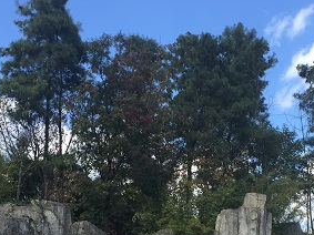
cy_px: 253
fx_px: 607
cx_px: 194
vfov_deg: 20.9
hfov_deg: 28.9
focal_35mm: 67
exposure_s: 1/694
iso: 32
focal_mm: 4.15
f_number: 2.2
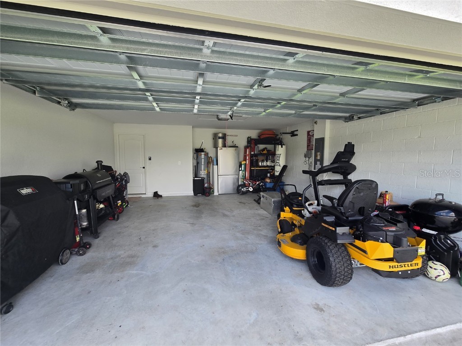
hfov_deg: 106.2
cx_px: 231
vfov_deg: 89.9
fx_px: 174
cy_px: 173
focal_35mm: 13
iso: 50
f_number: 2.2
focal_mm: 2.2
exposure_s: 1/176
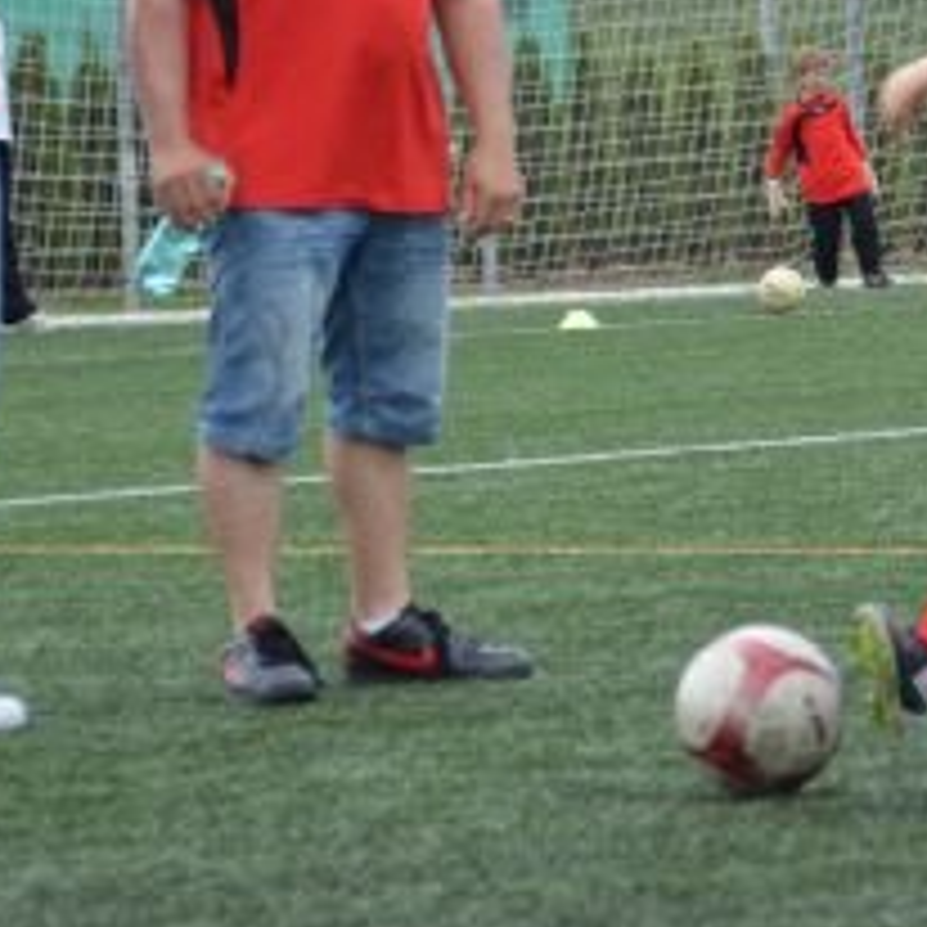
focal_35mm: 297
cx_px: 1143
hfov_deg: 5.9
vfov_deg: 5.9
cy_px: 353
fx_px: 8998
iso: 400
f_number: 5
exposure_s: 1/1250
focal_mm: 80
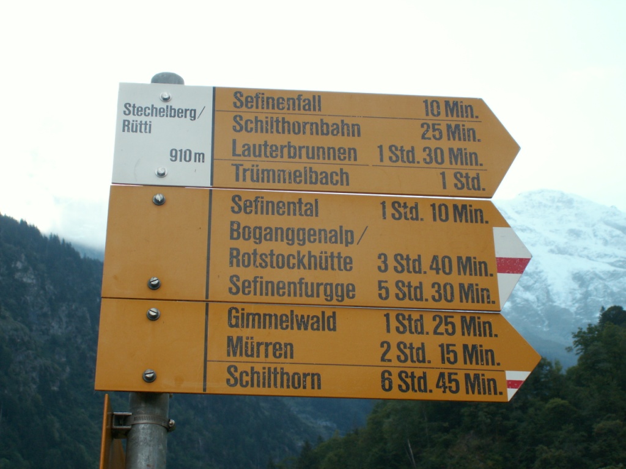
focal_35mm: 66
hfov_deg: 29.4
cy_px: 234
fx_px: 1194
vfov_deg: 22.3
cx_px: 313
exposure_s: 1/200
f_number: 3.2
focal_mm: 11.06
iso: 50
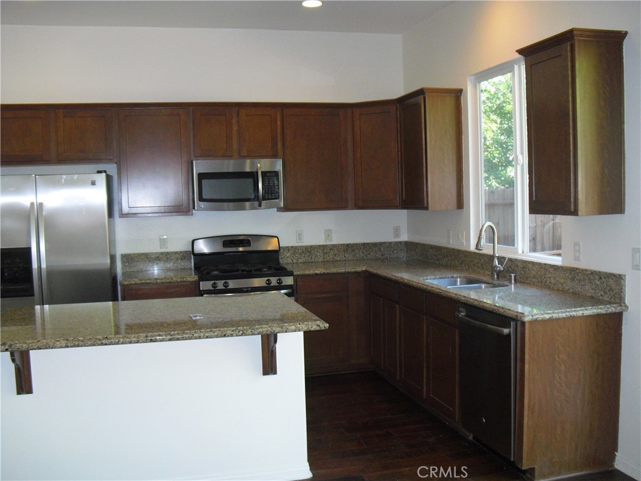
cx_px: 320
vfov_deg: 39.7
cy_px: 240
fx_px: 667
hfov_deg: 51.4
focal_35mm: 36
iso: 400
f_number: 3.1
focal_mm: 6.3
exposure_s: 1/60
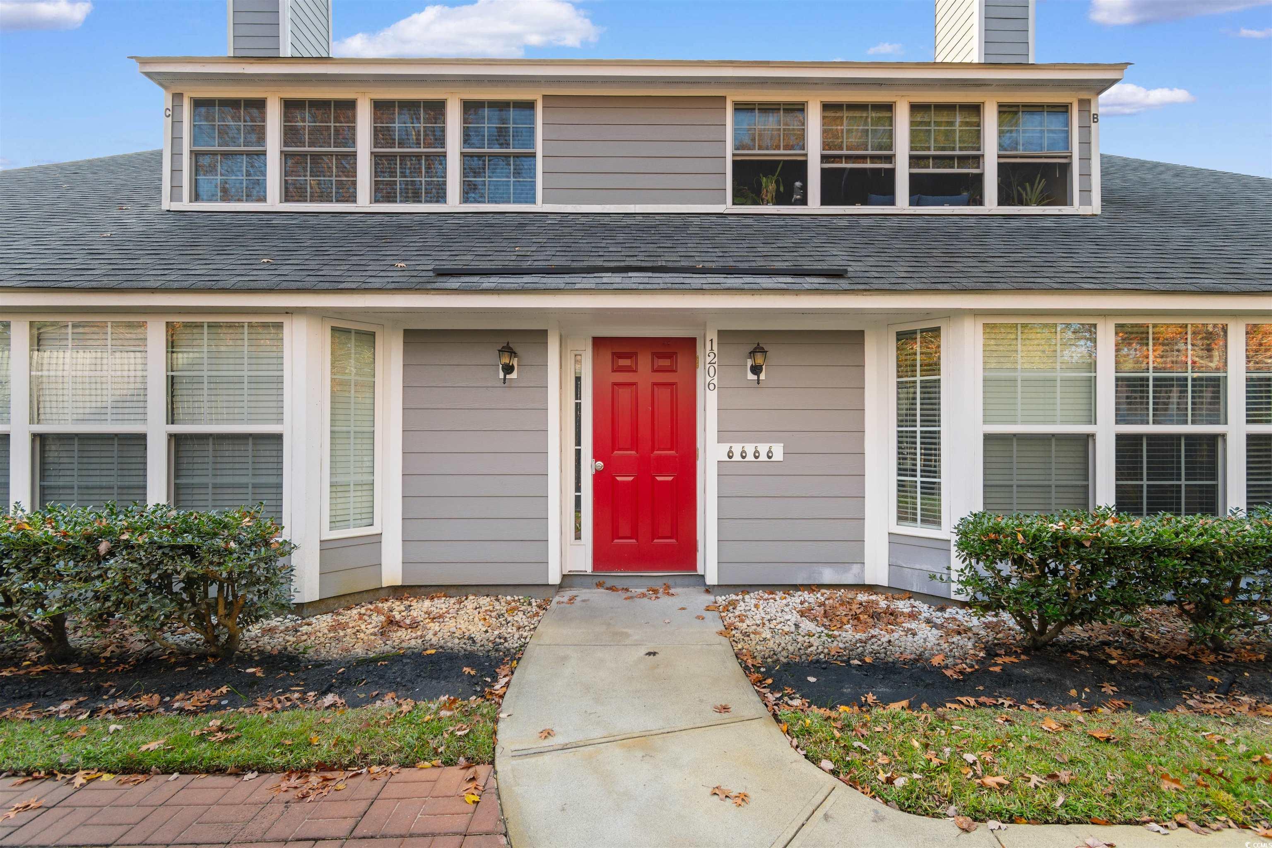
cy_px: 424
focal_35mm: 15
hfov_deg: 100.4
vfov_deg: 77.3
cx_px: 636
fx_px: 530
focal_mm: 10
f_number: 4.5
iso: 100
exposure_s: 1/80
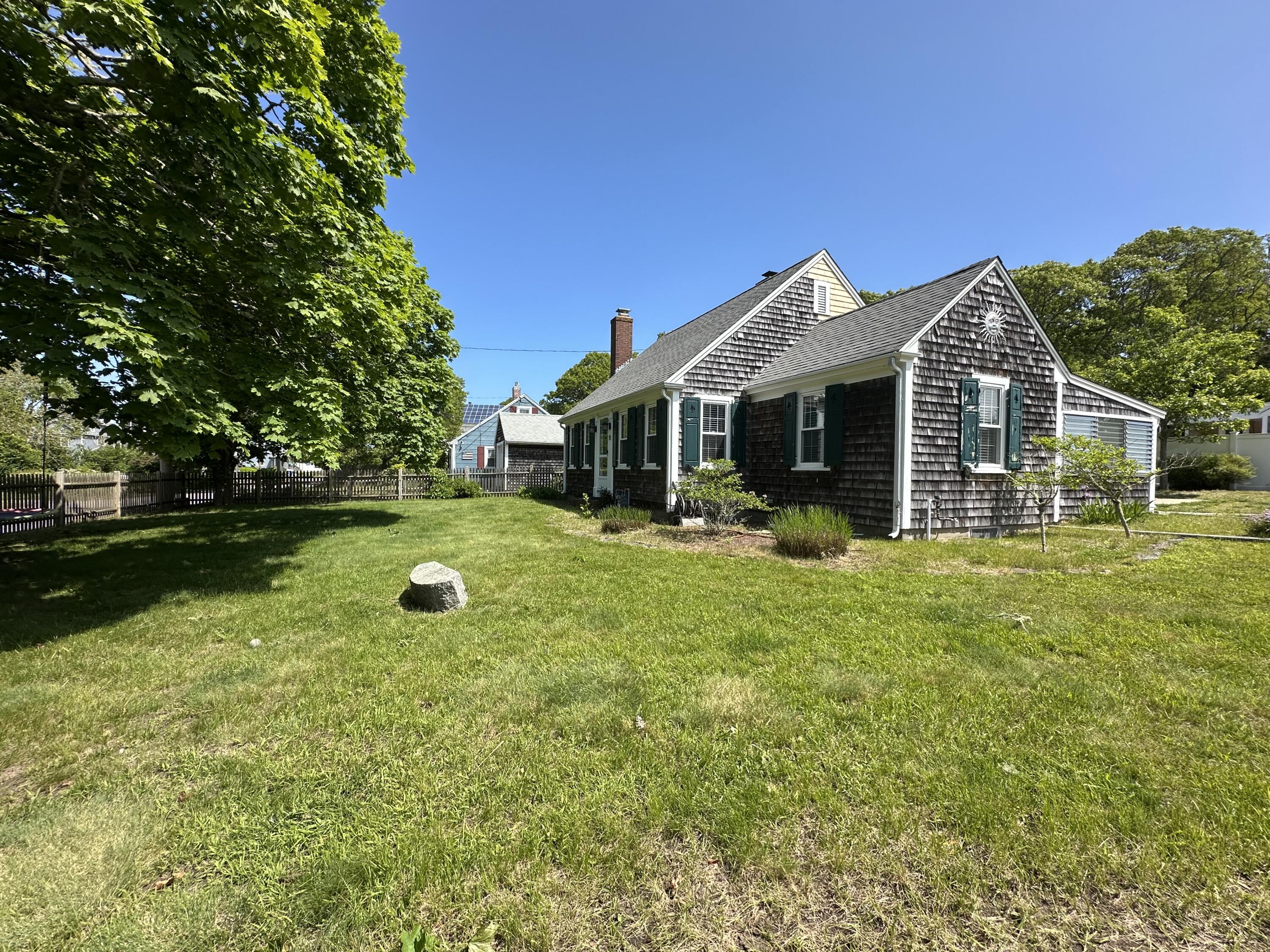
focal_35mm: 14
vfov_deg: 85.7
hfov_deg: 102.1
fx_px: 514
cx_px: 635
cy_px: 476
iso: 50
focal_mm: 2.22
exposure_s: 1/1221
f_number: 2.2
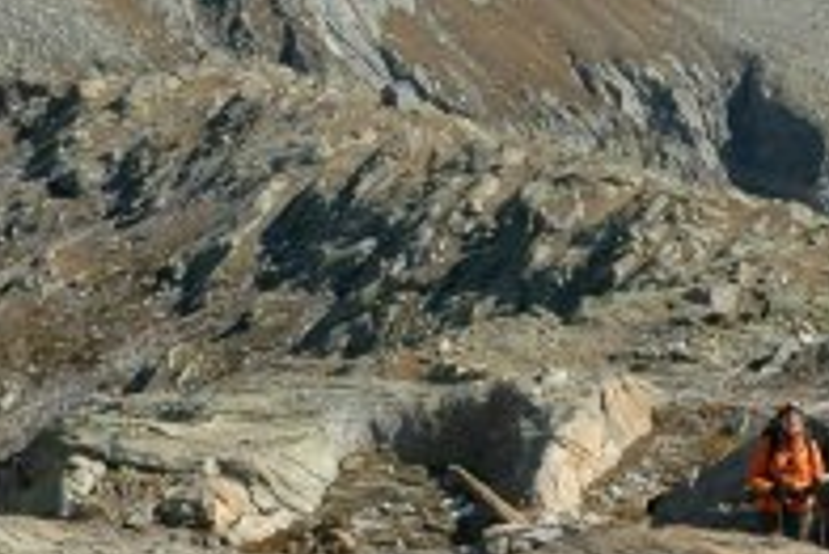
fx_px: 3683
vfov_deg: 8.6
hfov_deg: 12.7
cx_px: 774
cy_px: 266
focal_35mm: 160
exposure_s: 1/320
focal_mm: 29
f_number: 9
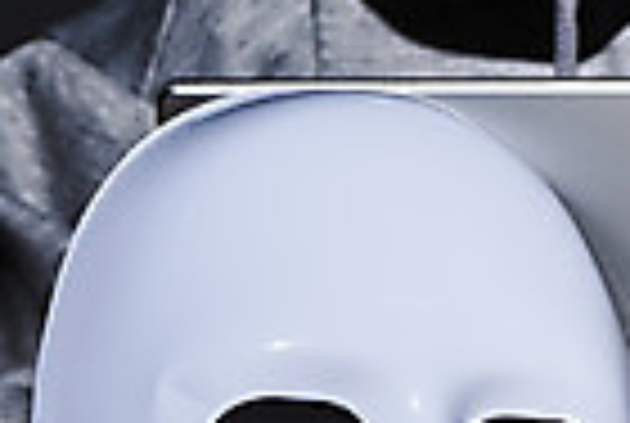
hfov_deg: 4.6
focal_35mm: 448
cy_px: 148
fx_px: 7857
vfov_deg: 3.1
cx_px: 830
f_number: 11
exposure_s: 1/125
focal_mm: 105
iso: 125
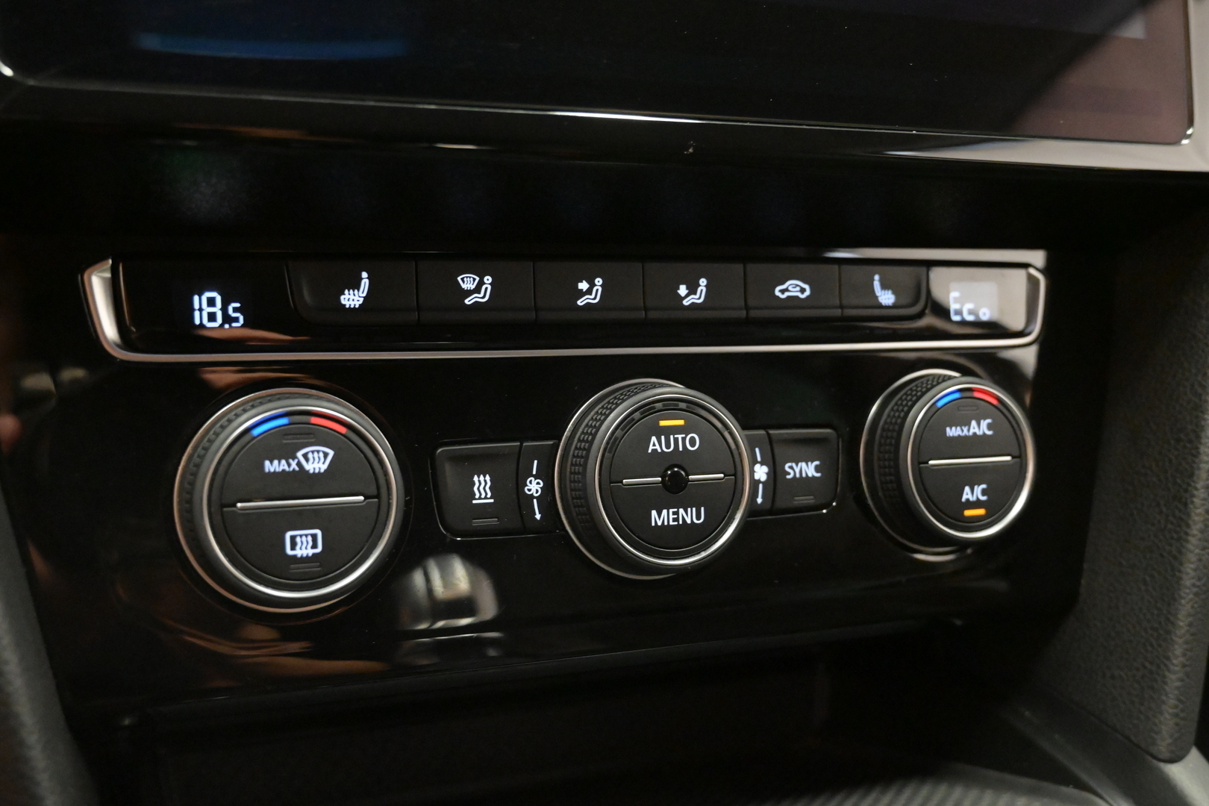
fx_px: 1209
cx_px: 604
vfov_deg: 36.9
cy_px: 403
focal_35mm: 36
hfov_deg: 53.1
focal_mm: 24
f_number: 5
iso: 8000
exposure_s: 1/60
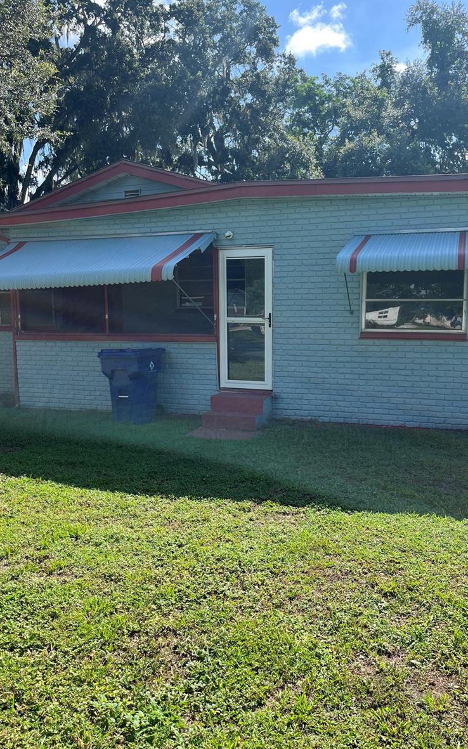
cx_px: 270
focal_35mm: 28
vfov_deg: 66.5
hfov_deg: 44.4
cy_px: 374
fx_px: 571
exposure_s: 1/1355
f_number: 1.6
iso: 50
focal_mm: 5.1
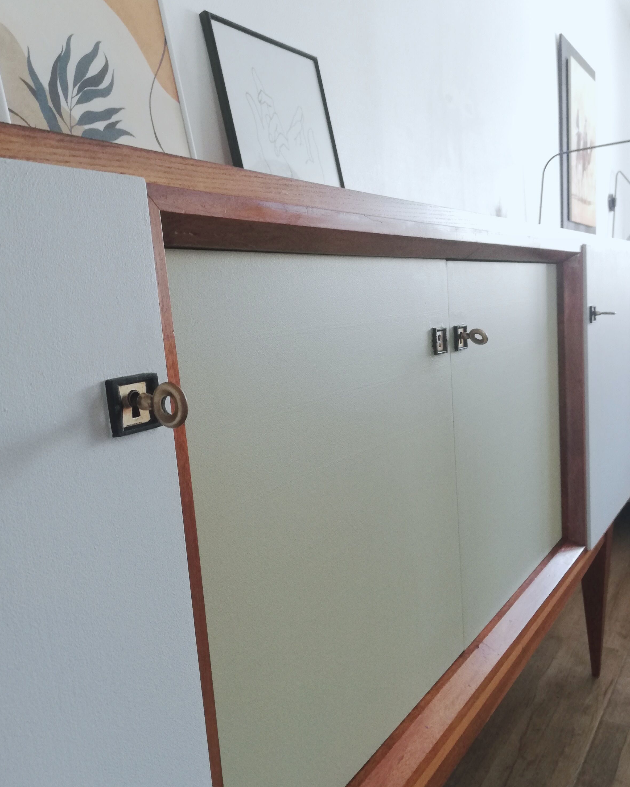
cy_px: 412
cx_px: 318
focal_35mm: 28
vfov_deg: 62.2
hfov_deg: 51.5
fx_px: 652
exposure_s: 1/30
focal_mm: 3.81
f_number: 2.2
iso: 200
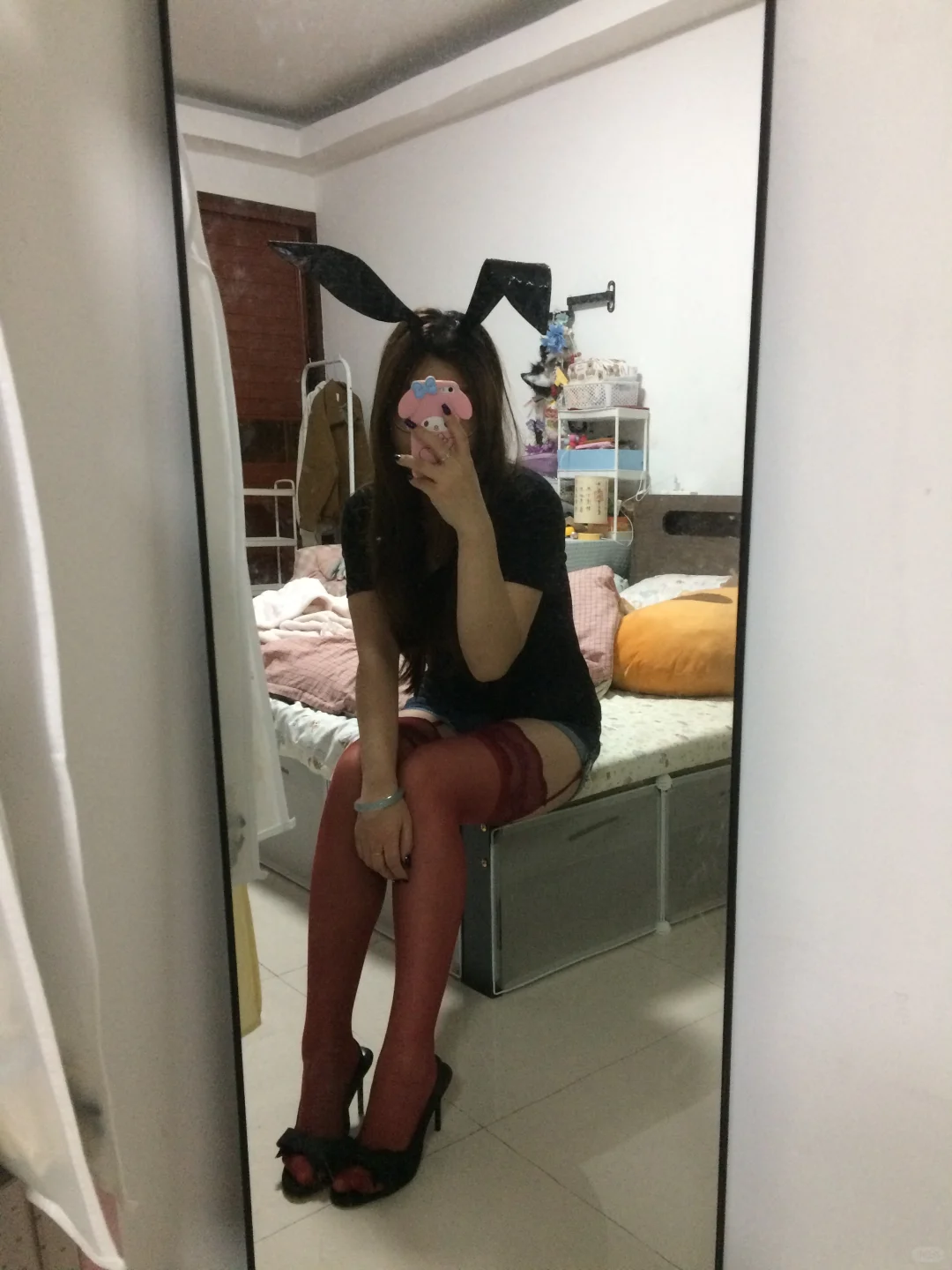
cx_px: 476
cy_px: 635
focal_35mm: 29
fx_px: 1063
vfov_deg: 61.7
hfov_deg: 48.2
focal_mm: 4.15
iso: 320
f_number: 2.2
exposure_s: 1/33
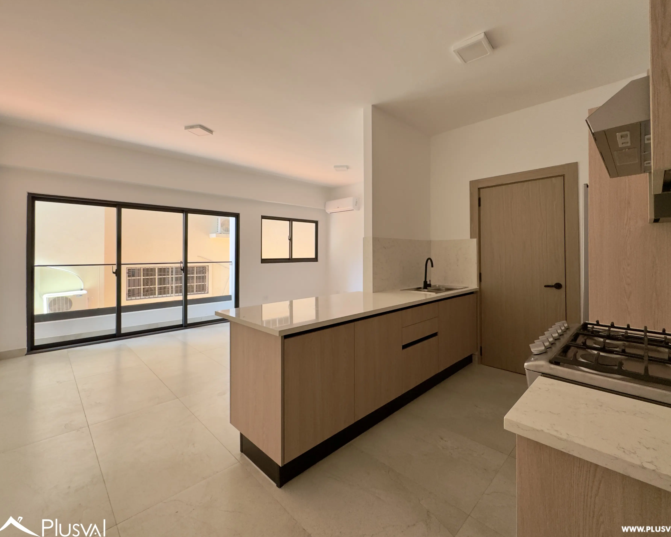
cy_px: 265
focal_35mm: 15
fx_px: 298
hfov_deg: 96.6
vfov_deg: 84.0
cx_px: 359
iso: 100
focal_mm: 2.22
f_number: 2.2
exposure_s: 1/99
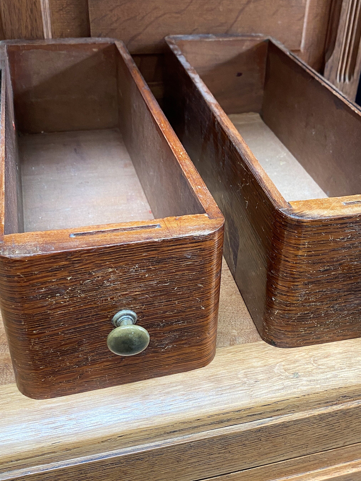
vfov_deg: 47.8
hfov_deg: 36.6
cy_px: 253
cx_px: 222
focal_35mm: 39
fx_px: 542
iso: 125
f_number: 1.8
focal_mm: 4.25
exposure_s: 1/60
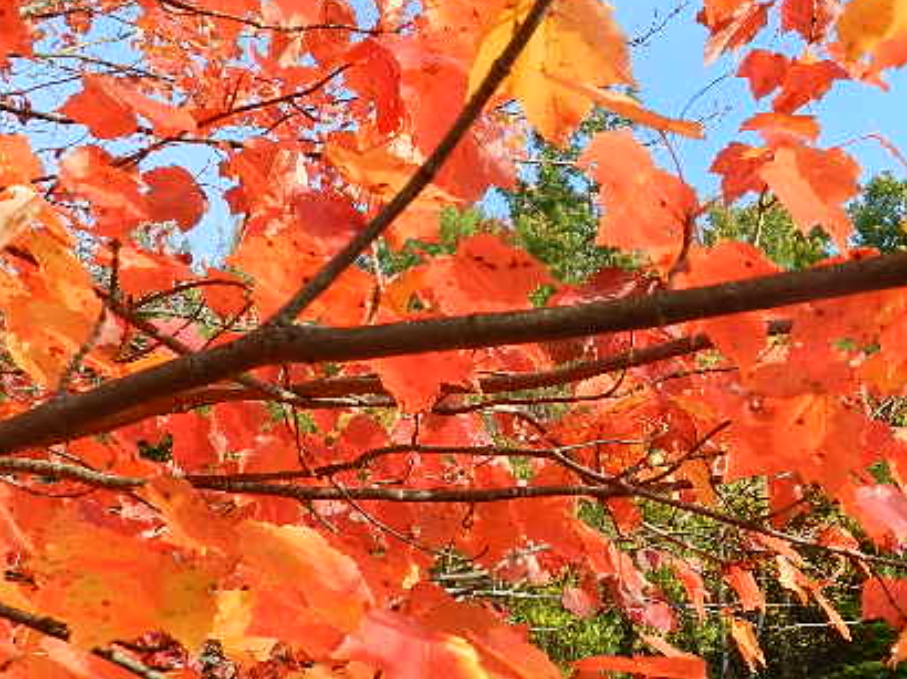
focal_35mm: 50
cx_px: 491
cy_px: 361
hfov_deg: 38.2
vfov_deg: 29.1
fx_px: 1309
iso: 160
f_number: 3.7
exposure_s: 1/400
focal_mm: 5.6
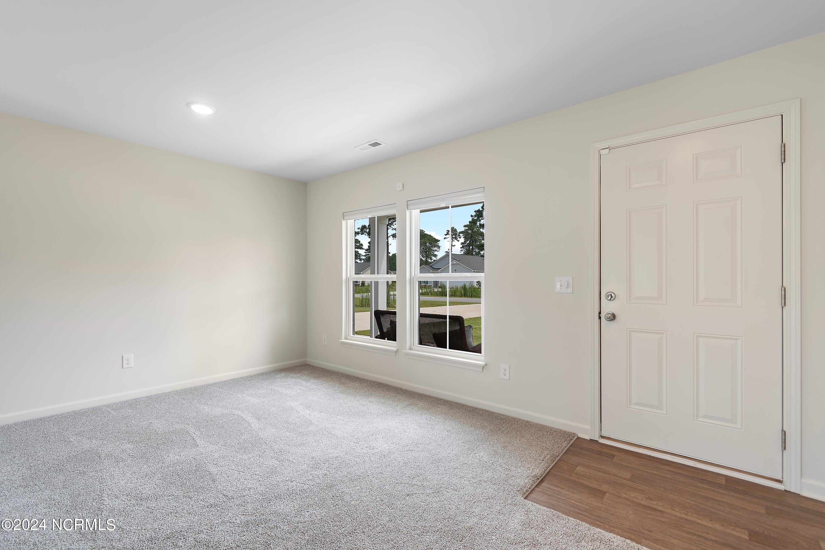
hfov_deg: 100.4
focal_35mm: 15
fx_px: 344
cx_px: 412
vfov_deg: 77.3
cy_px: 275
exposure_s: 1/8
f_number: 4.5
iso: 100
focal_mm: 10
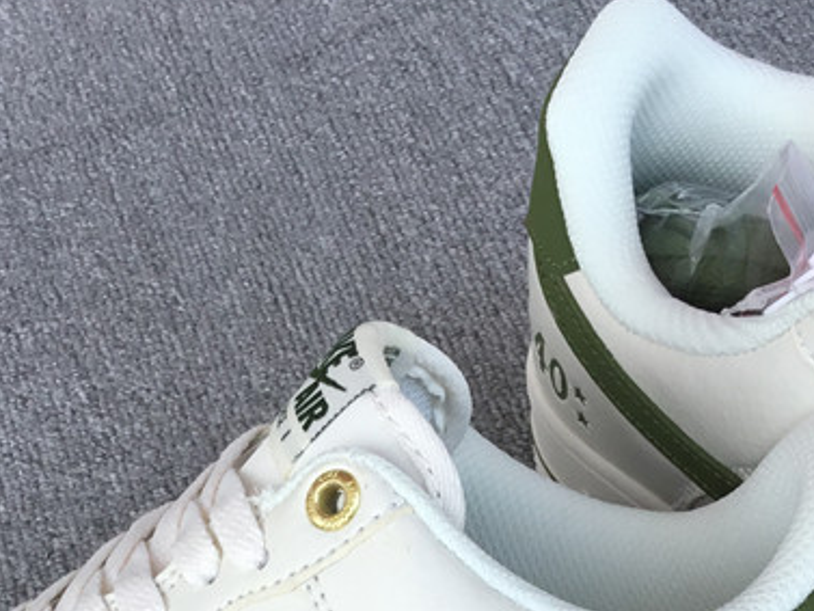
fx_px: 1741
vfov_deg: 18.9
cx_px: 279
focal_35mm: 74
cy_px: 718
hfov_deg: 26.2
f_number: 2.4
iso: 25
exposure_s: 1/426
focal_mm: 3.3
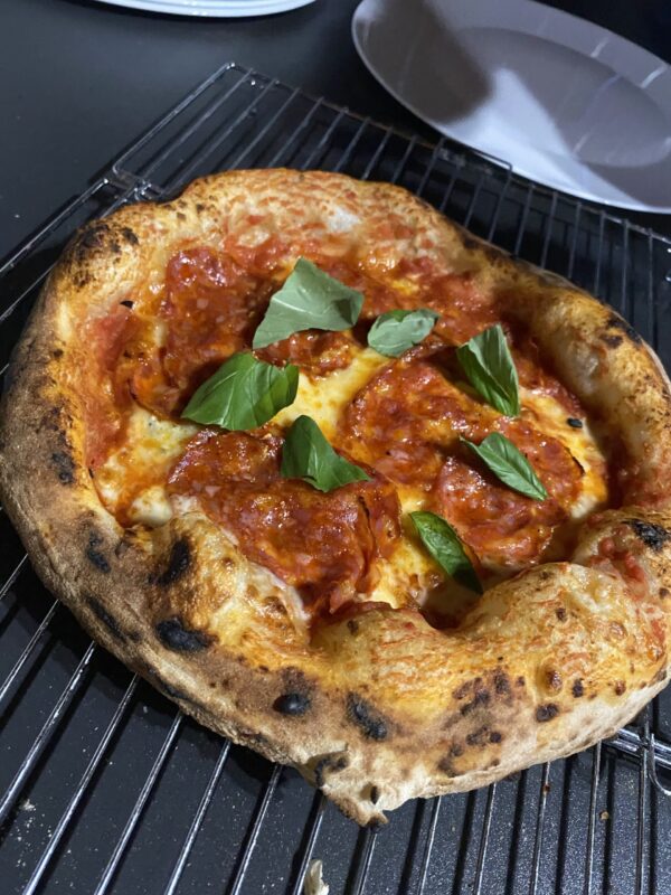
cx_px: 336
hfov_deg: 53.1
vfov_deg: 67.3
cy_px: 448
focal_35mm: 26
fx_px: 672
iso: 800
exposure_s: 1/30
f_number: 1.8
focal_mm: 4.25
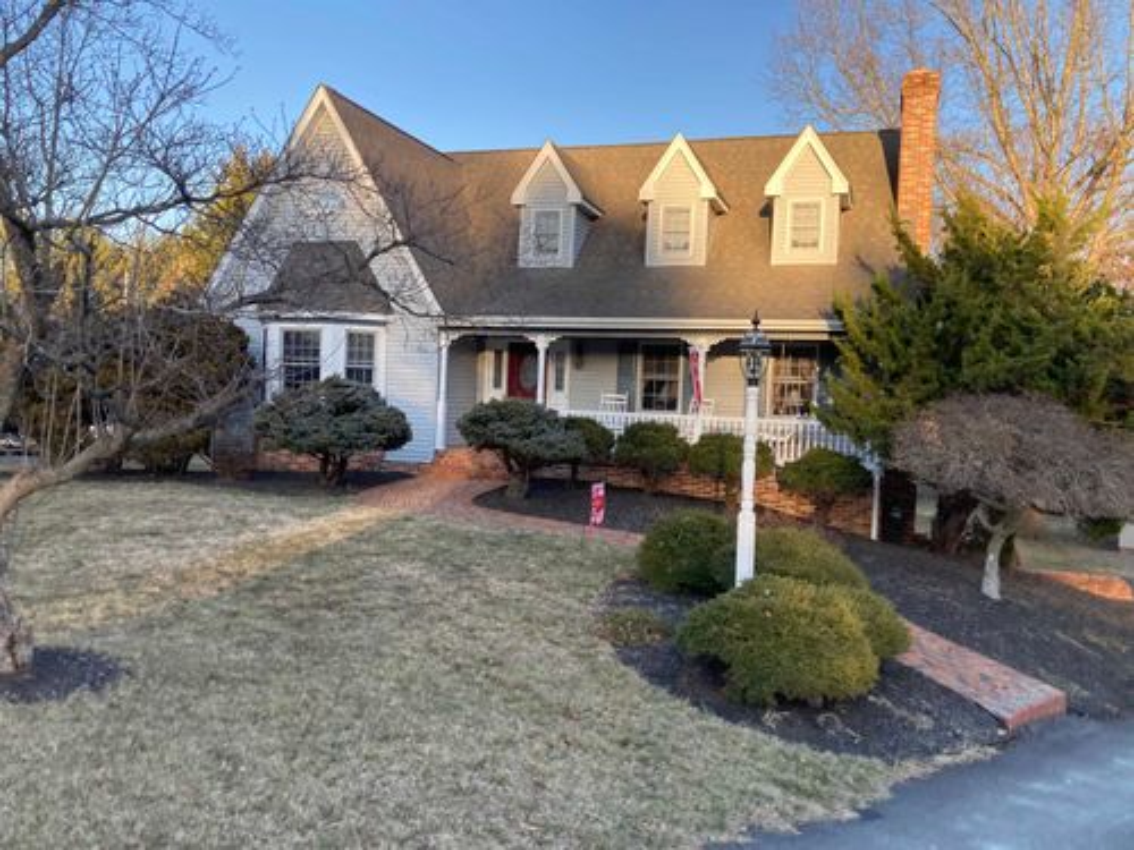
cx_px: 567
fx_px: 917
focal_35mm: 28
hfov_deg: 63.4
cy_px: 425
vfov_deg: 49.7
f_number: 1.8
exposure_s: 1/282
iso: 20
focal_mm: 3.99
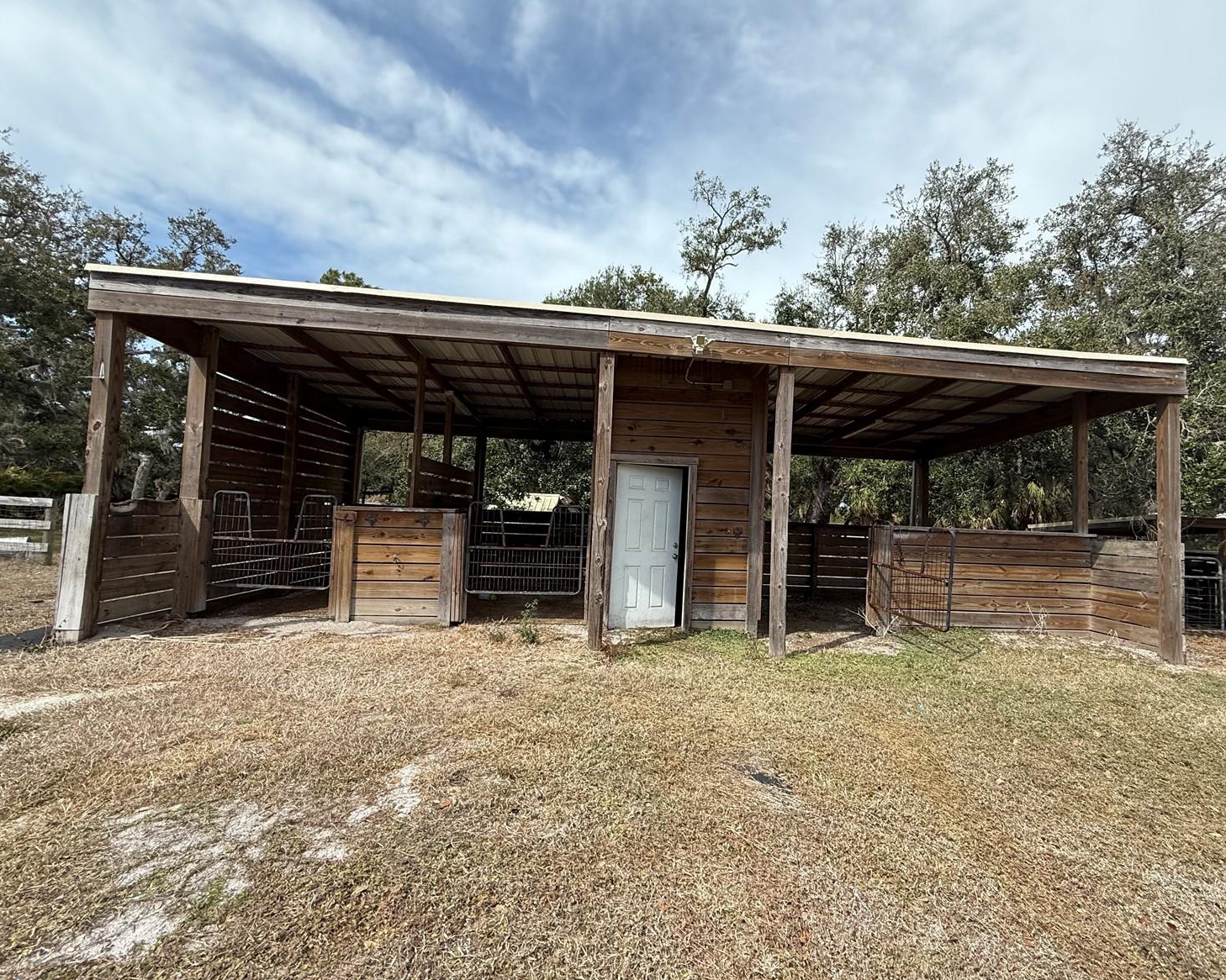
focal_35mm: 15
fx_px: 544
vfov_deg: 84.0
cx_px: 670
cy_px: 487
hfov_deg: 96.5
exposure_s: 1/1431
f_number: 2.2
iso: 64
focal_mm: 2.22
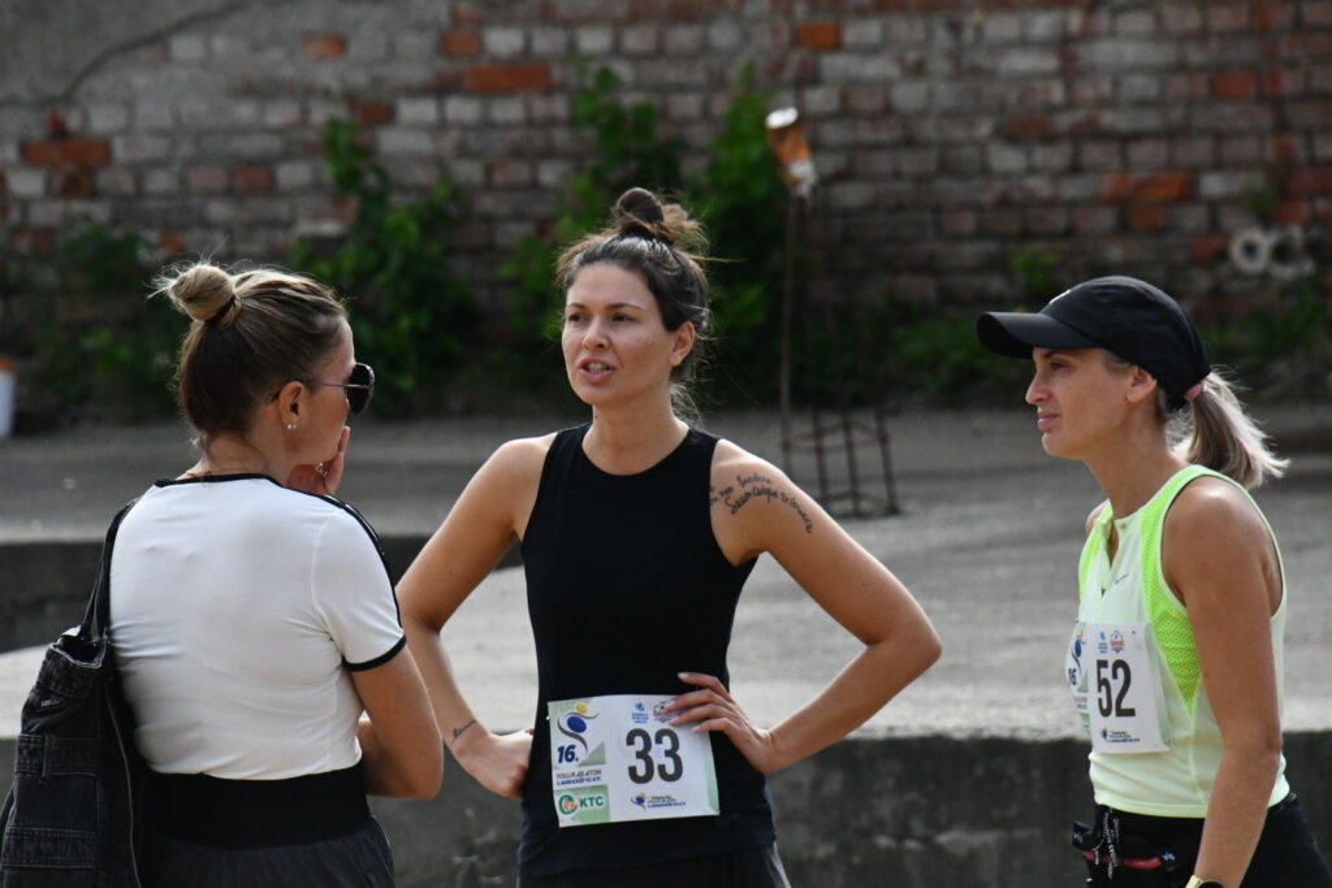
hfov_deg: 5.5
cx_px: 666
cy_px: 444
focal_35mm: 375
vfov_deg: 3.7
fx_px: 13876
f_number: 9
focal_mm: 250
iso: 3200
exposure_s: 1/5000
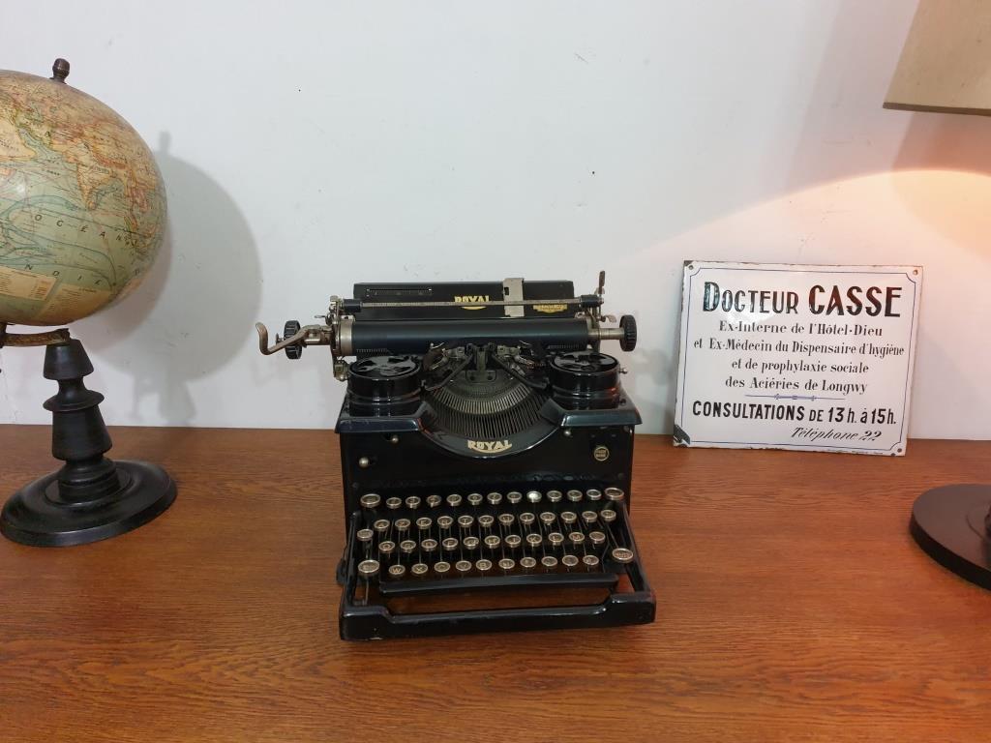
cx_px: 496
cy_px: 372
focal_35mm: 26
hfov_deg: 67.3
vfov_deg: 53.1
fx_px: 744
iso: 250
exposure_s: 1/33
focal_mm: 4.3
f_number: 1.5
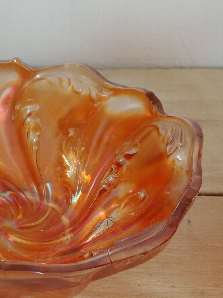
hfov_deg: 26.8
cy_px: 173
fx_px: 447
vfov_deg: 36.7
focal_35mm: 52
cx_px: 9
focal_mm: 3.54
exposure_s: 1/33.3
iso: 228
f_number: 2
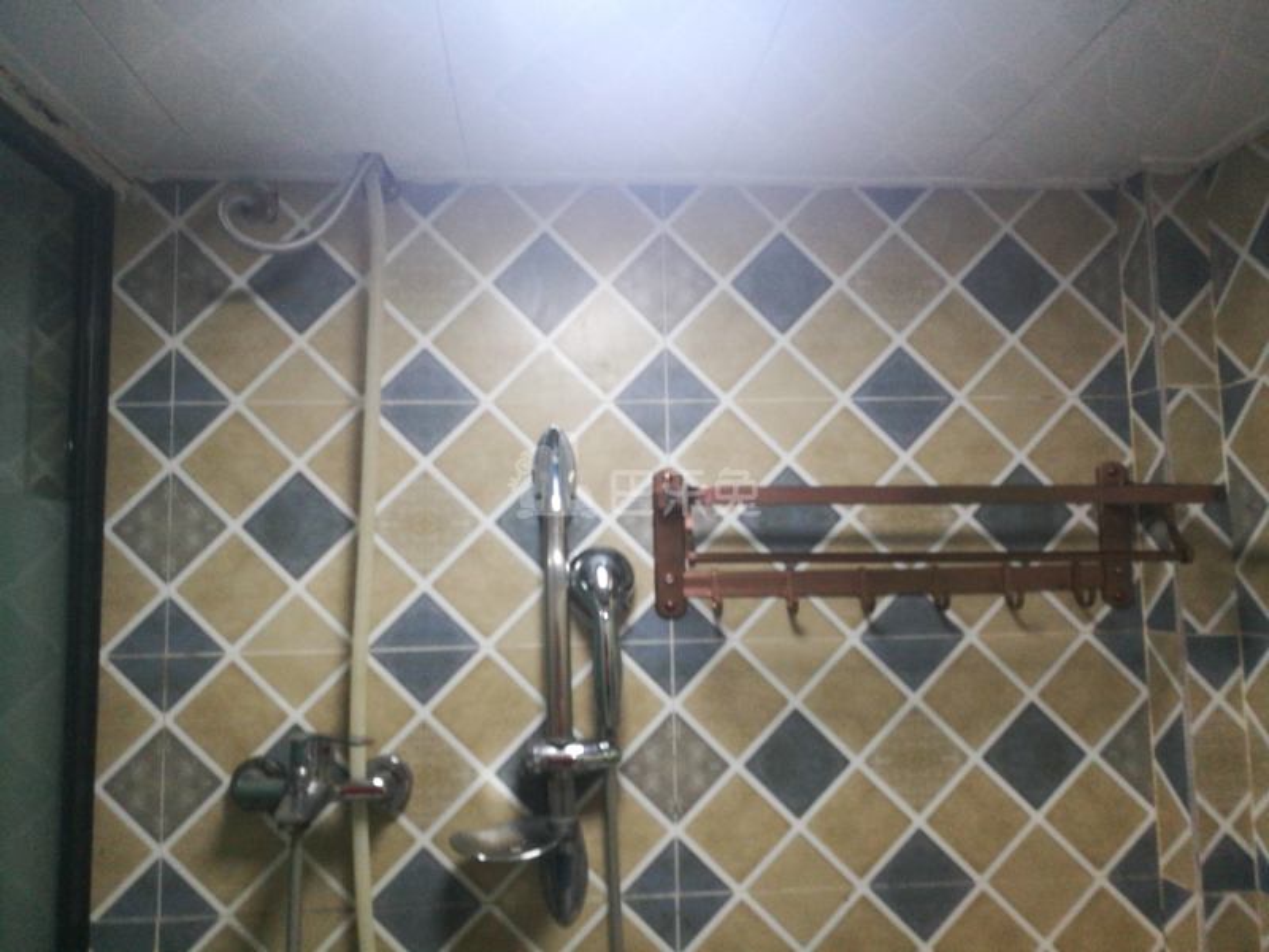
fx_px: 990
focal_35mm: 27
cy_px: 476
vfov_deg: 51.4
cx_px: 634
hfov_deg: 65.3
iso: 400
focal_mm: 4.5
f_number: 2.2
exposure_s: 1/33.3
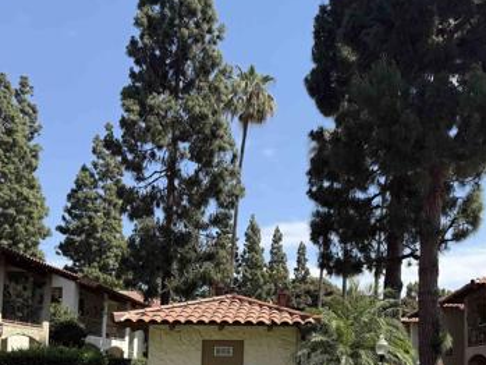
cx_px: 323
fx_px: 618
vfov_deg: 31.6
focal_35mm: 44
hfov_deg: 42.4
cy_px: 318
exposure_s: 1/2801
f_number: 1.78
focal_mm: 6.76
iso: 80
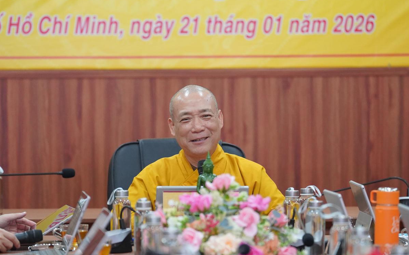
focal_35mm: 307
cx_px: 205
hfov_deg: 6.8
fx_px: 3422
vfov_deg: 4.3
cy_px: 132
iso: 6400
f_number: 3.2
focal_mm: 200
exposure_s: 1/320
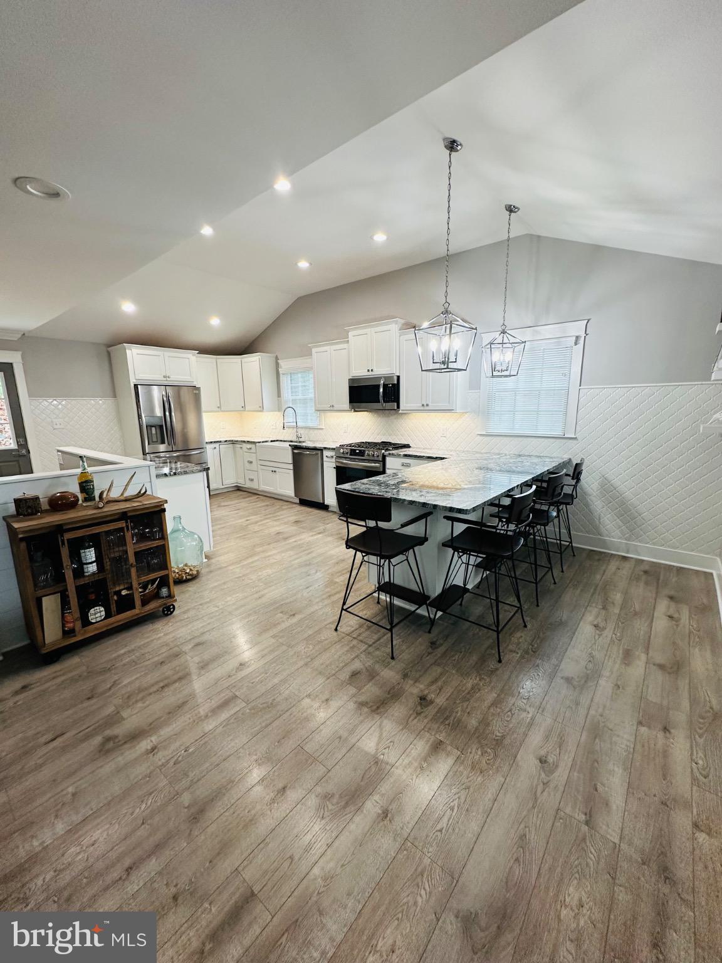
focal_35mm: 14
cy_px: 482
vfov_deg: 102.1
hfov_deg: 85.7
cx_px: 361
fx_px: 389
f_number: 2.2
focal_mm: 2.22
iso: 200
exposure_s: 1/120
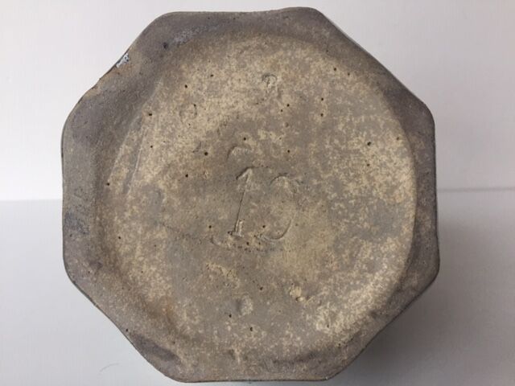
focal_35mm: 29
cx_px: 258
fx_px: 431
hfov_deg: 61.7
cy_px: 193
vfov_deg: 48.2
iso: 50
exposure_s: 1/33
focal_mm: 4.15
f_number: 2.2
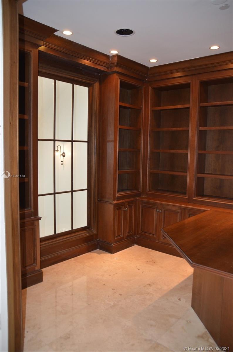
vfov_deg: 67.5
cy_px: 176
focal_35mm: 27
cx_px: 116
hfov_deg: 47.7
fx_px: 263
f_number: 3.5
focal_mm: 18
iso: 800
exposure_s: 1/60
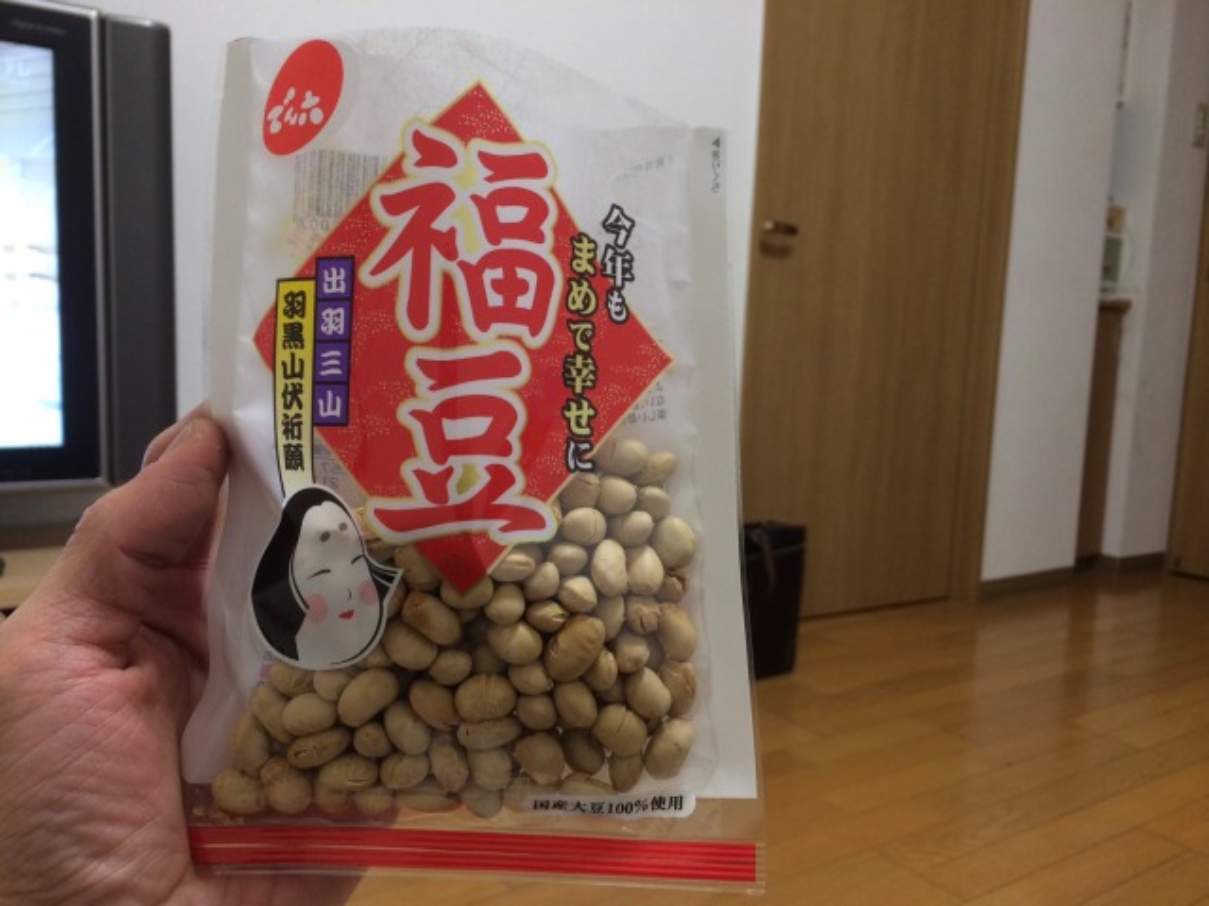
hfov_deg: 61.7
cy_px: 453
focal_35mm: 29
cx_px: 604
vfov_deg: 48.2
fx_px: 1013
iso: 100
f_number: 2.2
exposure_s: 1/30
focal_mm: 4.15
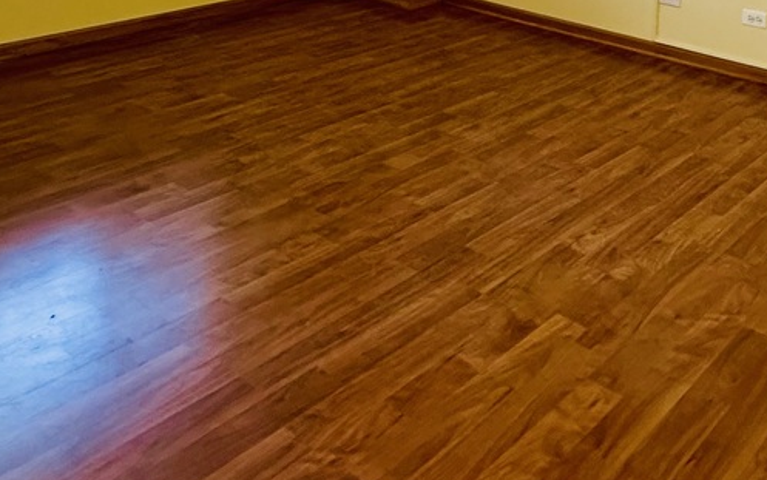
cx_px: 519
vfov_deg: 25.1
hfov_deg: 45.4
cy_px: -173
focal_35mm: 43
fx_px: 899
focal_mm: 2.22
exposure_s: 1/60
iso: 200
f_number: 2.2
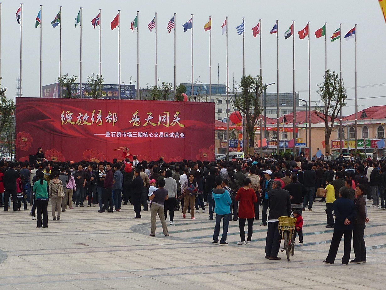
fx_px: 892
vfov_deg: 18.4
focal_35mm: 80
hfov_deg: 24.4
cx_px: 193
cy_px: 145
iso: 80
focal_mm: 7.3
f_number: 4
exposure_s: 1/160
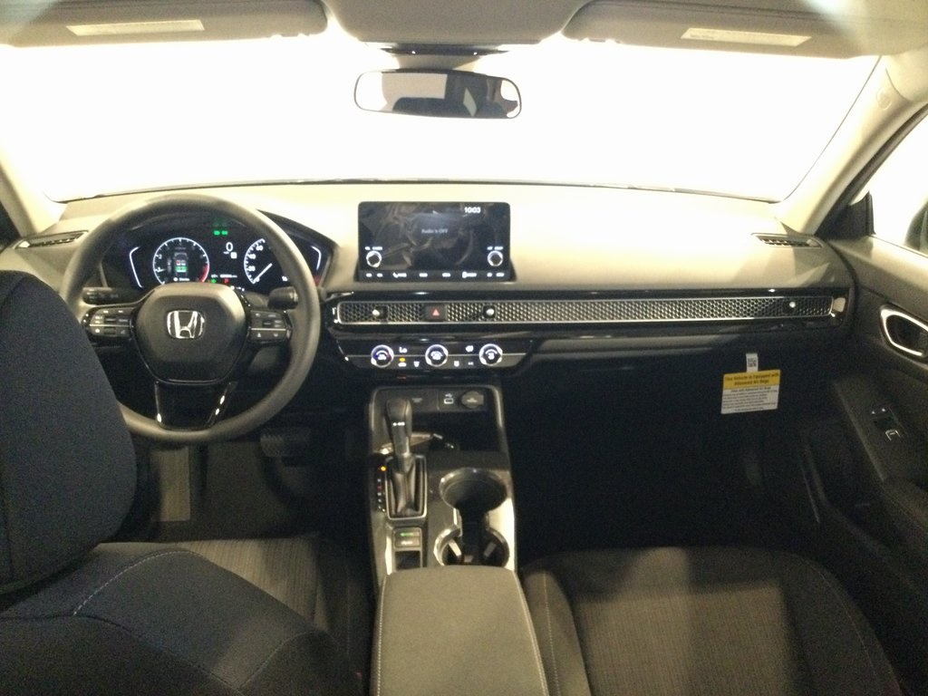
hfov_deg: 58.4
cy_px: 348
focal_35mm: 31
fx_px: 831
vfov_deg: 45.4
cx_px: 464
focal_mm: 3.3
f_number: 2.4
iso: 800
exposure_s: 1/15
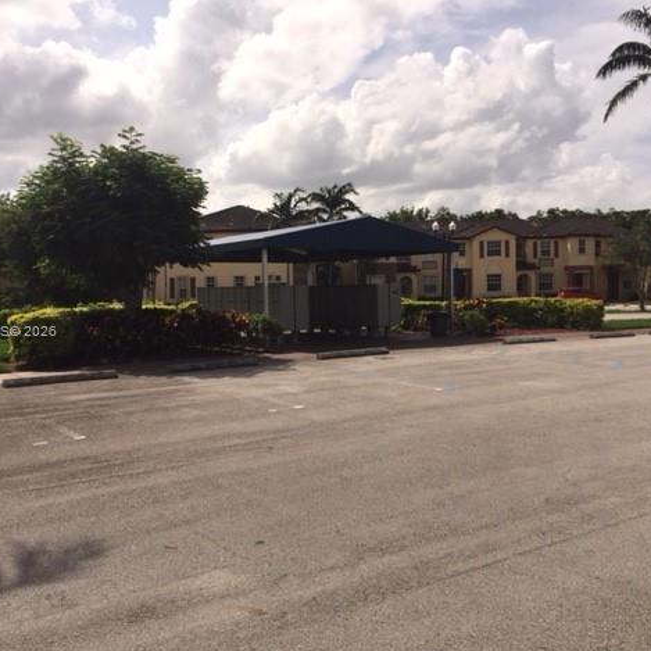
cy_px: 332
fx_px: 745
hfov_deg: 47.2
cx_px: 311
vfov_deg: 47.2
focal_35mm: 35
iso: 32
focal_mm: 4.15
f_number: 2.2
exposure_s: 1/7937
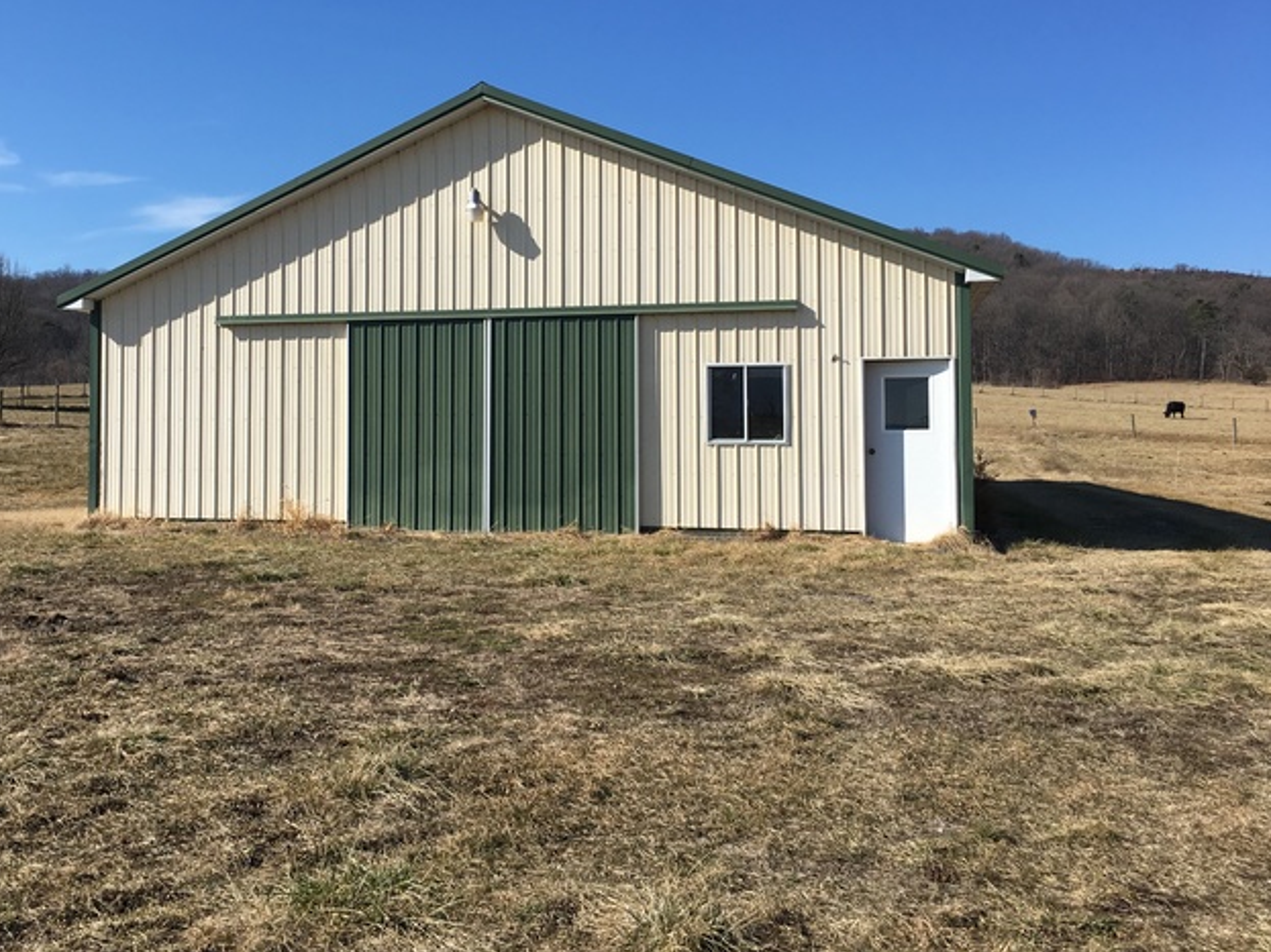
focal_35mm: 36
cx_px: 495
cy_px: 387
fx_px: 1322
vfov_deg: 39.5
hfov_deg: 51.0
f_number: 2.2
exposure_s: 1/1923
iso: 25
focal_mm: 4.15
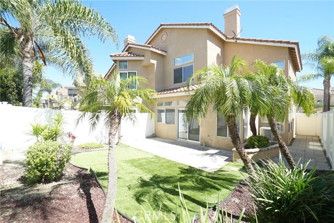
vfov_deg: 77.4
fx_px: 139
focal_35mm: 15
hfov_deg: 100.4
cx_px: 167
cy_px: 112
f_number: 8
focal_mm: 10
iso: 800
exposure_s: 1/500
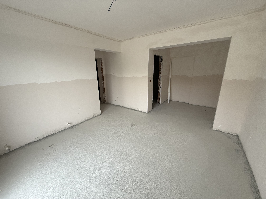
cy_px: 100
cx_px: 133
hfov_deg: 102.1
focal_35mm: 14
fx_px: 108
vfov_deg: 85.7
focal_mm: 2.22
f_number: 2.2
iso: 320
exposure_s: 1/99
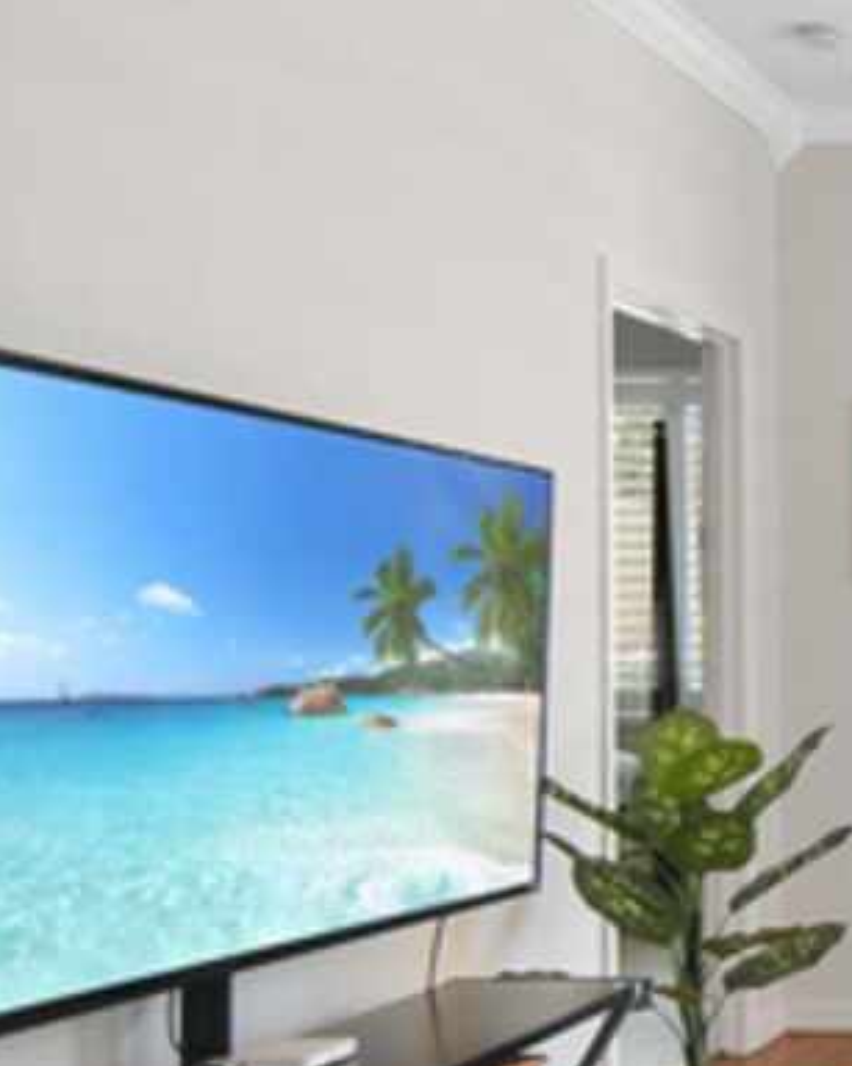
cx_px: 1457
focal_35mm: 50
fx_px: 1577
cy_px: 644
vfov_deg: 37.2
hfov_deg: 21.7
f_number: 2.8
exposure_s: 1/13
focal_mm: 11
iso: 100
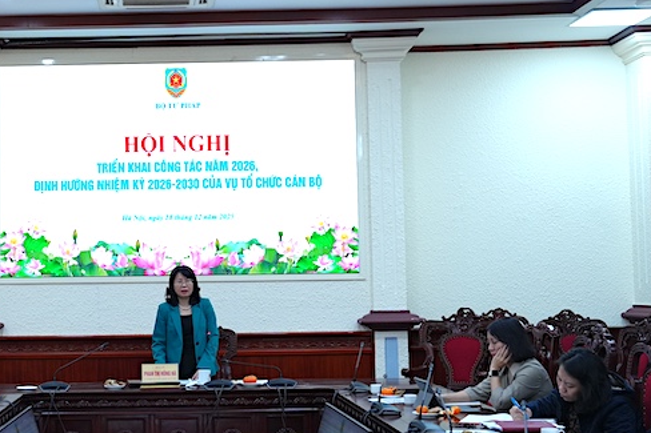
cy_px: 228
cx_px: 155
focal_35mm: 59
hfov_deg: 33.2
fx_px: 1066
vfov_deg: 23.0
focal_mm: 36
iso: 2000
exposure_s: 1/250
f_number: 4.5
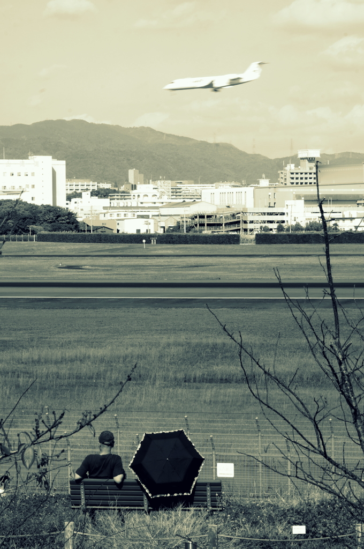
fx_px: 2281
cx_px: 182
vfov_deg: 13.7
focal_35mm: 150
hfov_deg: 9.1
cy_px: 274
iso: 100
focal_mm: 100
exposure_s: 1/50
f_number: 22
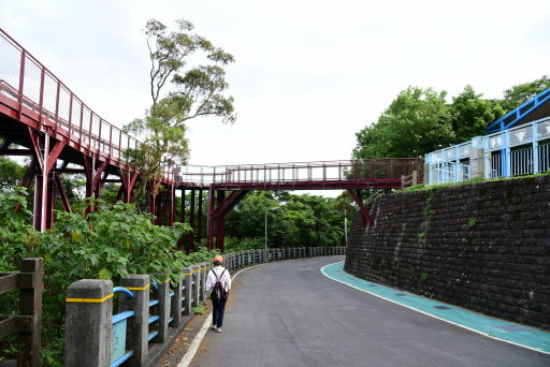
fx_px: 367
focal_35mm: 24
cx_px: 275
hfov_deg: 73.7
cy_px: 184
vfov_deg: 53.2
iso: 400
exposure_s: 1/200
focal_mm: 24
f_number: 6.3
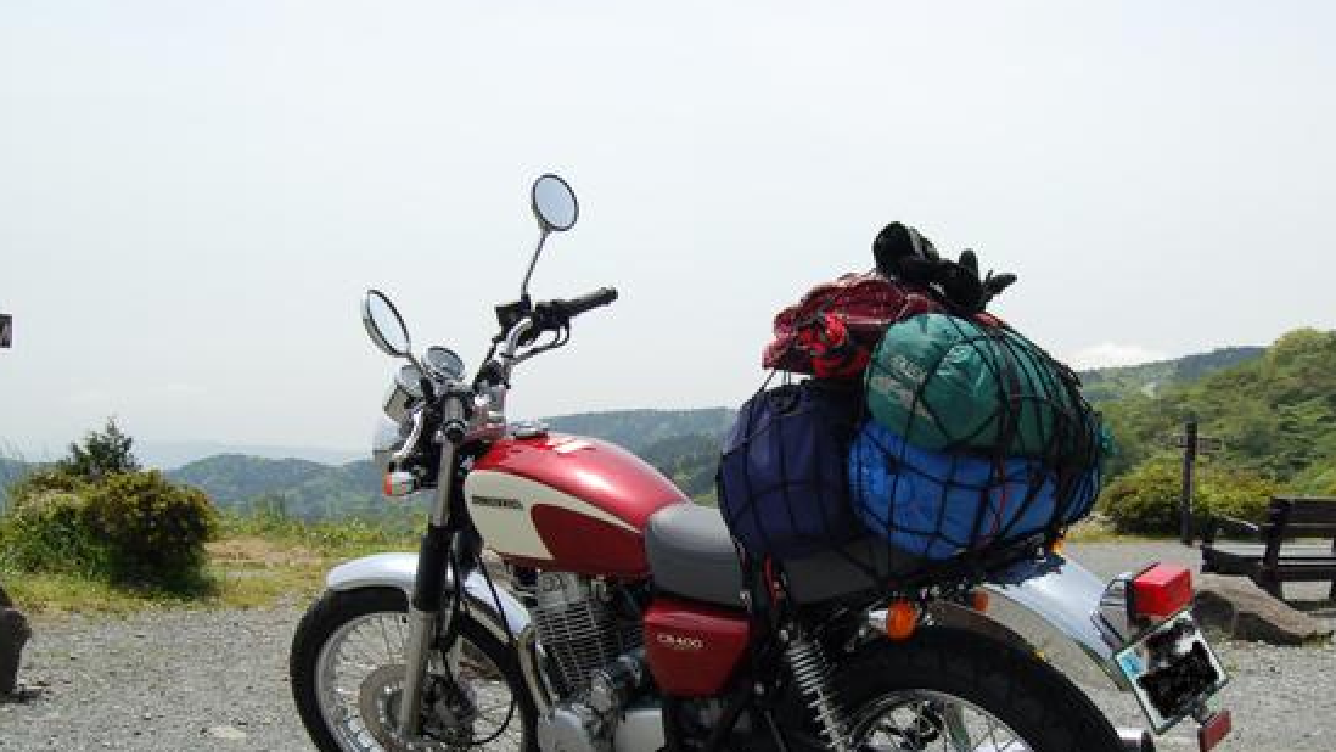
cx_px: 726
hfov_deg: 50.4
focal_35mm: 40
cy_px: 515
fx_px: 1417
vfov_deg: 29.5
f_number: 11
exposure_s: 1/500
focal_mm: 20
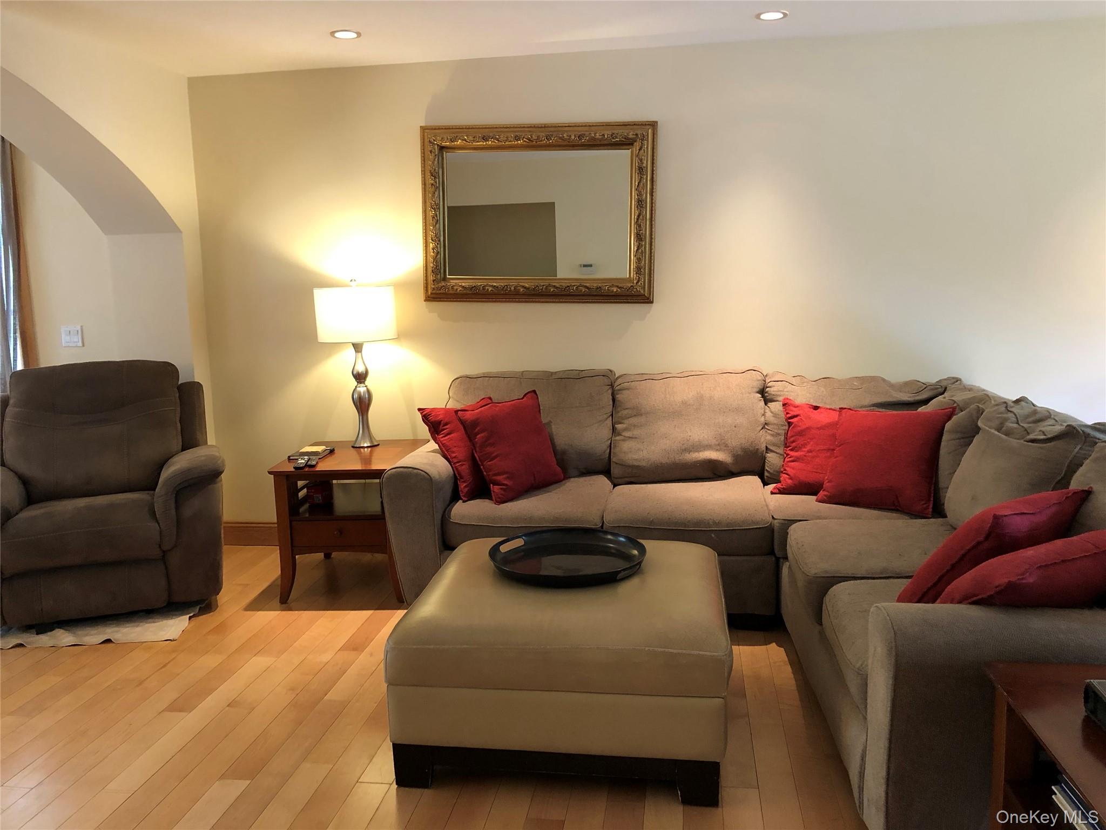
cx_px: 553
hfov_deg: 63.4
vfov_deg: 49.7
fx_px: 895
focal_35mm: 28
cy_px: 415
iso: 64
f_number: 1.8
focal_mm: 3.99
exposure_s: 1/15
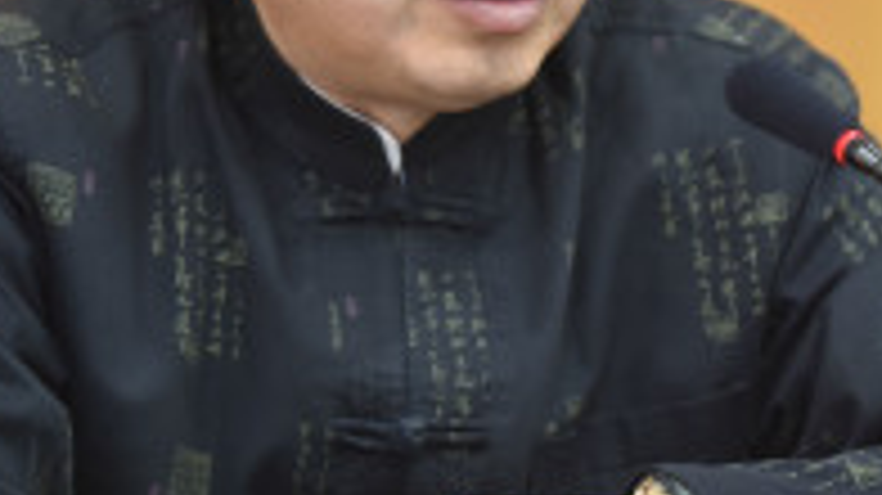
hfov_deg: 3.7
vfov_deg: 2.1
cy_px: -14
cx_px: 680
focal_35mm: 577
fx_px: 13487
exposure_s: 1/100
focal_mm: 200
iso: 1250
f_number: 2
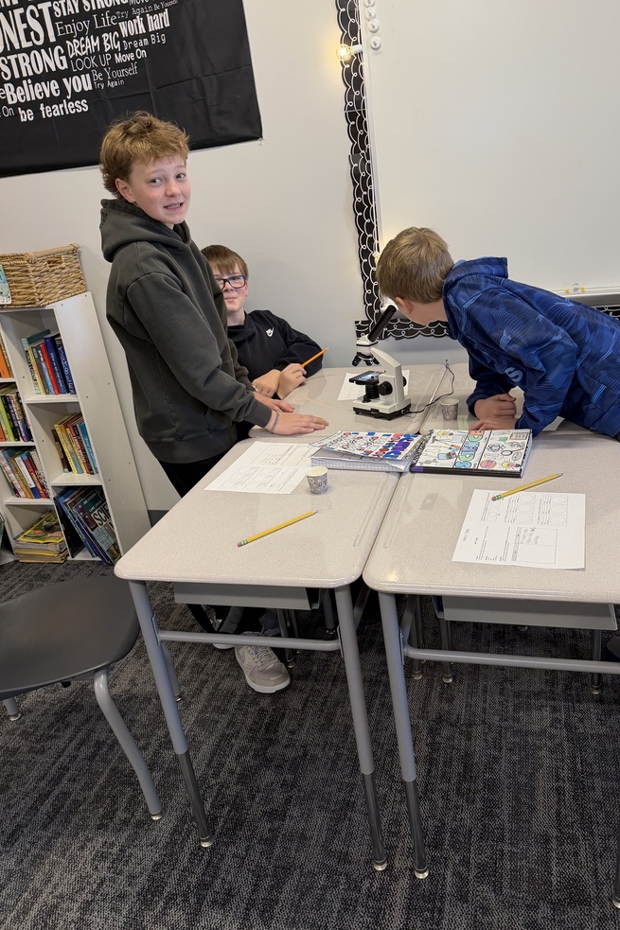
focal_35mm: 26
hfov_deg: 49.3
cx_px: 359
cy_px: 459
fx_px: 672
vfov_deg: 69.4
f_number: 1.78
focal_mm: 6.76
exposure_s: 1/120
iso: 160
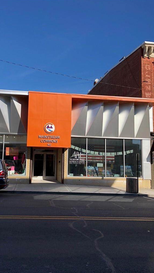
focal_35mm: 31
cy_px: 136
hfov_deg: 37.6
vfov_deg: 62.6
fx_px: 225
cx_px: 60
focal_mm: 4
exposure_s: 1/1621
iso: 20
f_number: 1.8
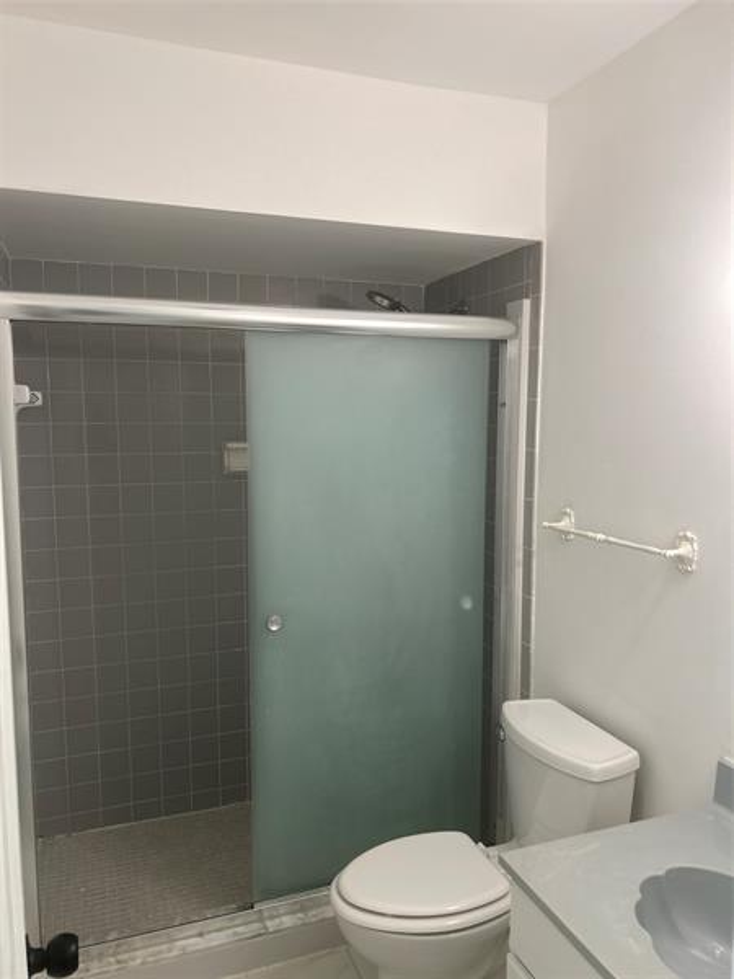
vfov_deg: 67.3
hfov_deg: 53.1
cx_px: 367
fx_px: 735
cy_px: 490
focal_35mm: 26
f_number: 1.5
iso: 125
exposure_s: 1/120
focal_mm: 5.7
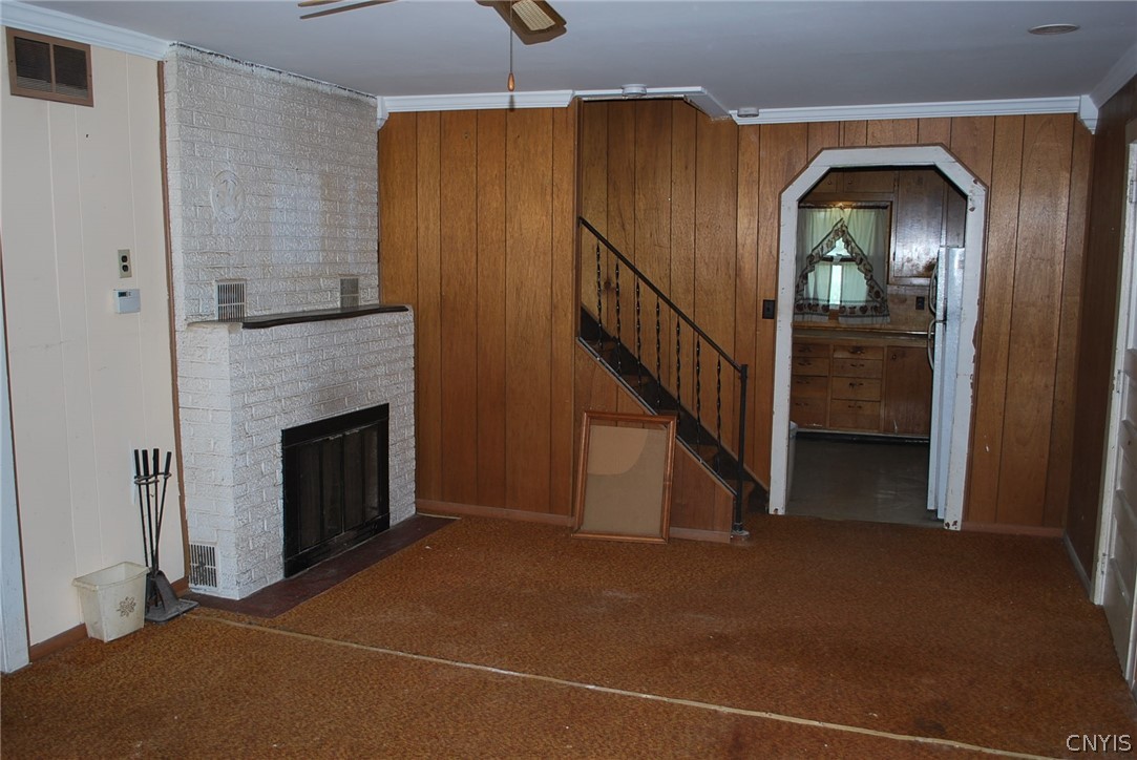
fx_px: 948
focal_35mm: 30
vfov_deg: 43.7
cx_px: 568
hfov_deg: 61.9
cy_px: 380
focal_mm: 20
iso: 200
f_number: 3.8
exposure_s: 1/60
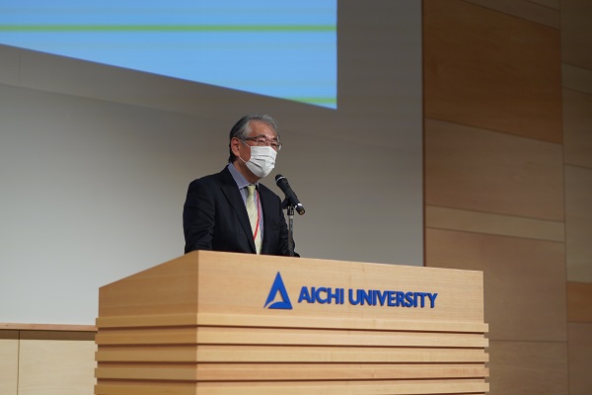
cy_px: 198
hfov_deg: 27.0
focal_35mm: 75
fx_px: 1233
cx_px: 296
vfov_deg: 18.2
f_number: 1.4
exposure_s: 1/1250
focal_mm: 50
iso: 320
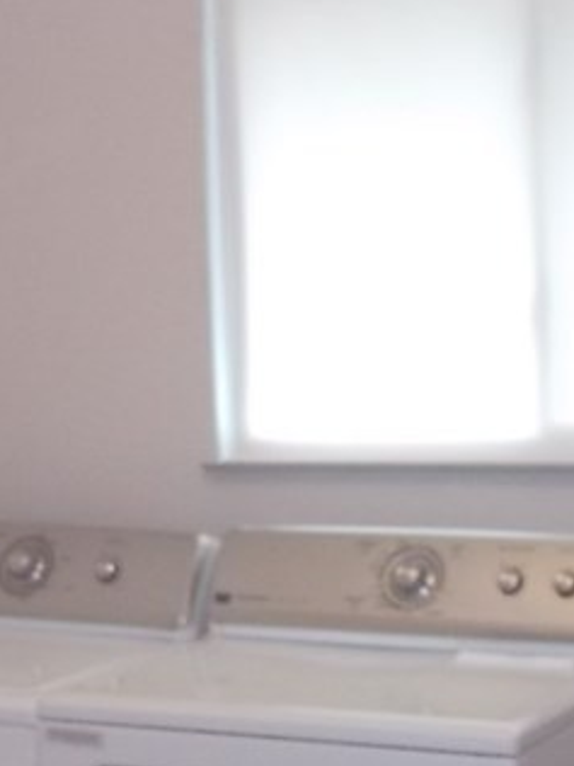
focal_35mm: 94
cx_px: 225
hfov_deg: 15.7
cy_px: 465
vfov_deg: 20.8
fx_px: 2078
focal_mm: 4.1
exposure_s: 1/25
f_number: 3.3
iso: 160
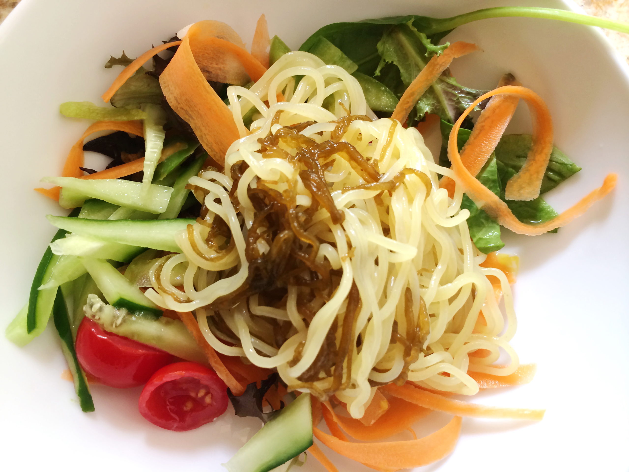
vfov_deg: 46.8
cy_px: 236
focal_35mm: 30
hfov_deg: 60.0
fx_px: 545
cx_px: 314
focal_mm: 4.12
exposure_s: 1/30
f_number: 2.2
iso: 64
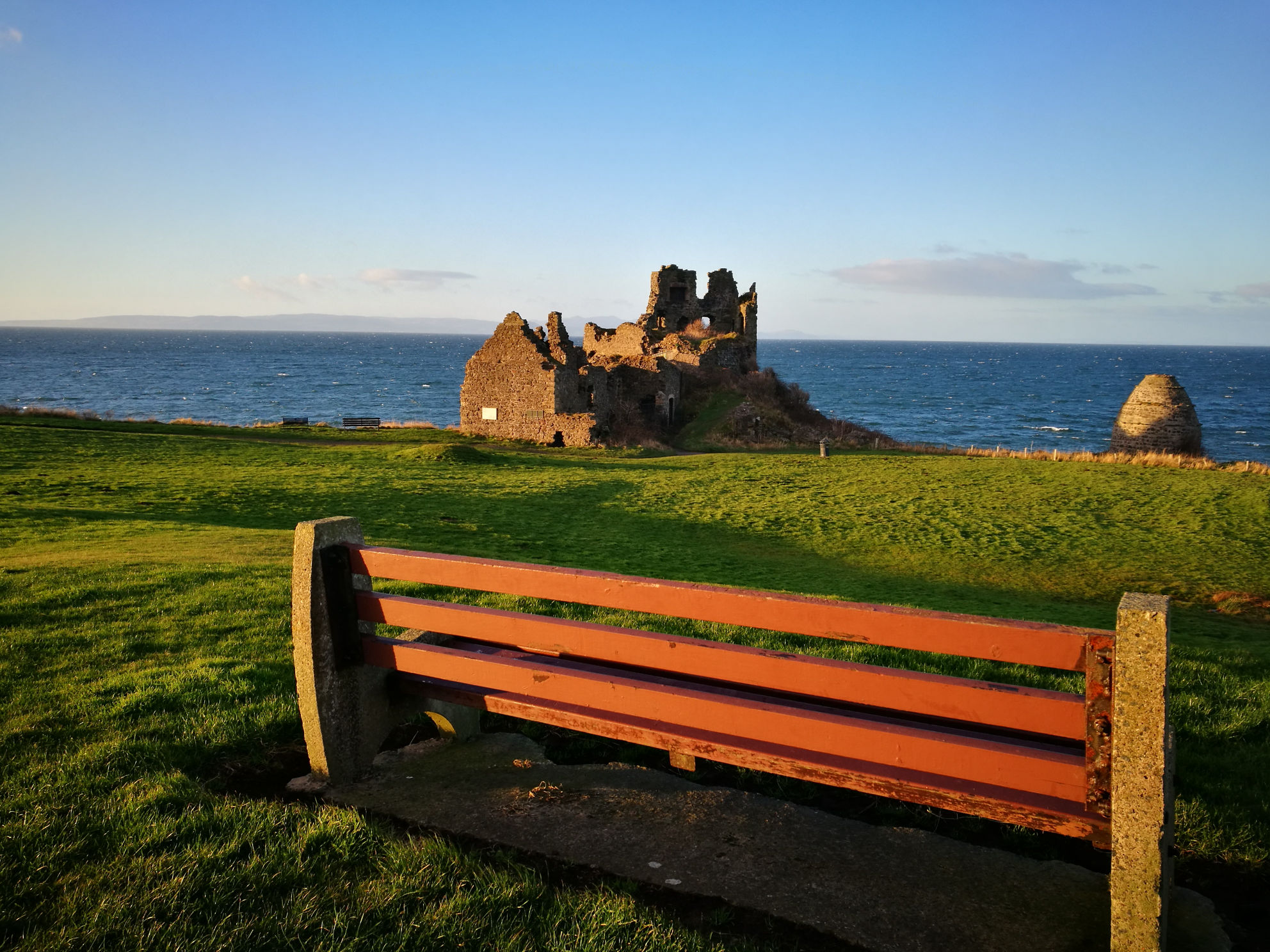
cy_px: 476
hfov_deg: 65.3
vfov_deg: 51.4
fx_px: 991
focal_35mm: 27
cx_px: 635
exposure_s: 1/231
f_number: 2.2
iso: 50
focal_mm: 4.5
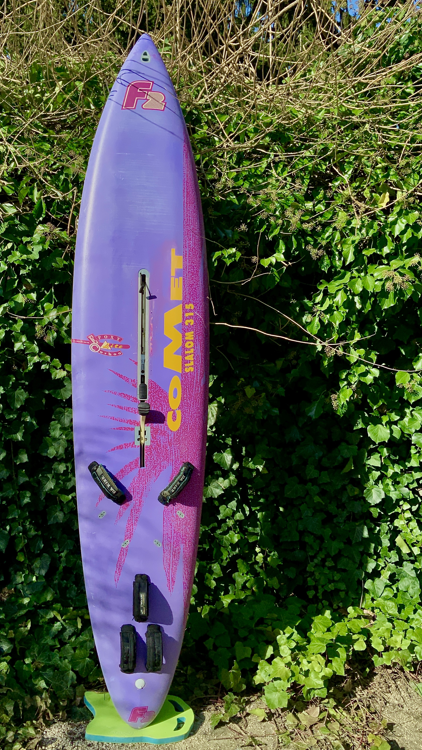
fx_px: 637
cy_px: 379
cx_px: 148
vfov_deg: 61.0
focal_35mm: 32
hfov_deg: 36.4
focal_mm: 3
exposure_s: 1/1848
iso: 16
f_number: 1.8
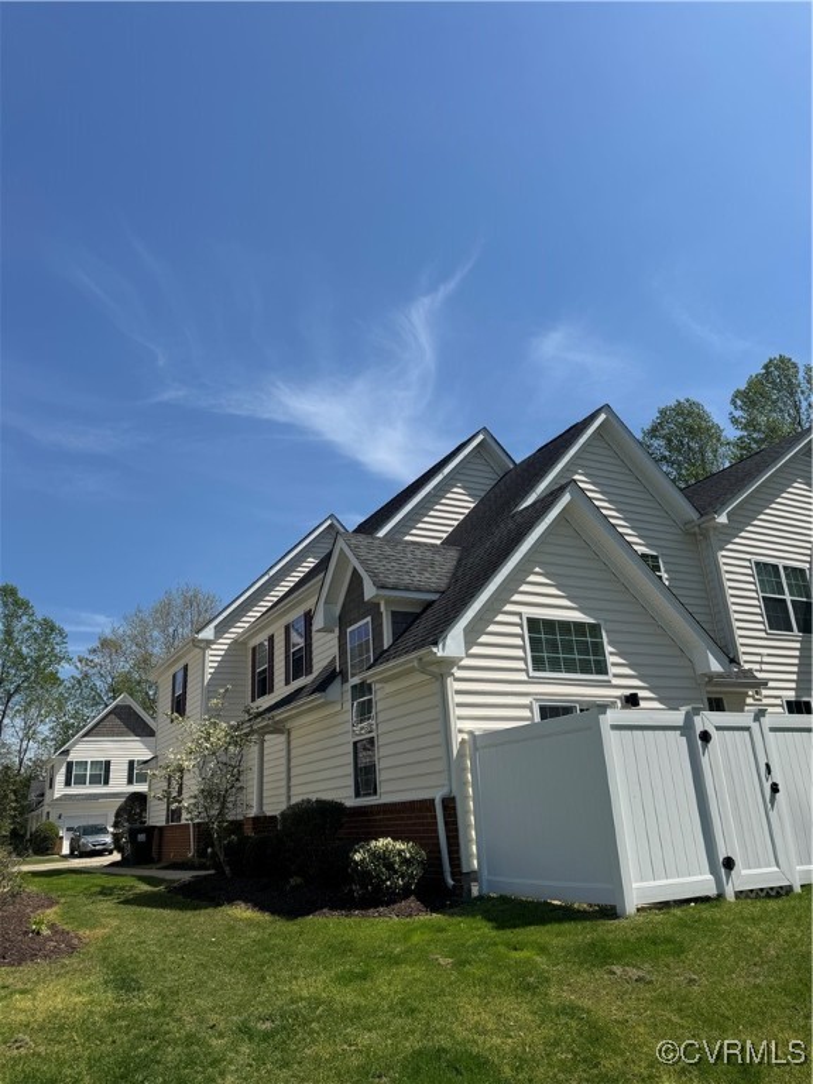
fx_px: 752
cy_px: 542
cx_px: 406
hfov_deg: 56.8
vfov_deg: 71.6
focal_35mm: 24
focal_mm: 6.76
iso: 80
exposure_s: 1/5814
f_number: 1.78
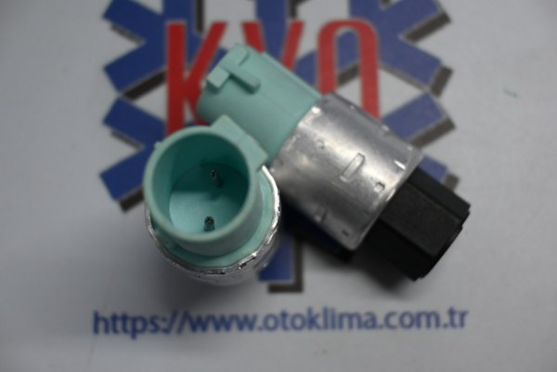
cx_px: 278
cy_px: 186
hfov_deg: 36.9
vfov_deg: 25.1
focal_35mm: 54
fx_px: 835
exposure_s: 1/125
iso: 720
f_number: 5.3
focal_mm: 36
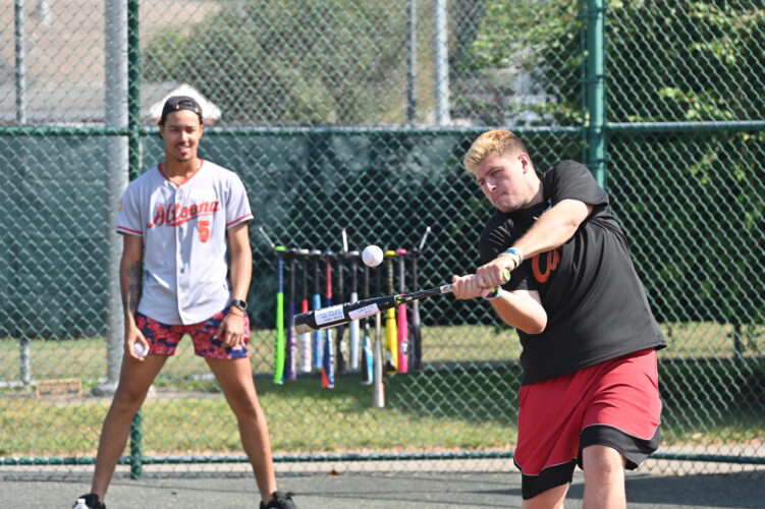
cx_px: 382
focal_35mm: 180
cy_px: 254
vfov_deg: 7.6
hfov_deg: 11.4
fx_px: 3823
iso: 720
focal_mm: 180
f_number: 5.6
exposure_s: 1/2000
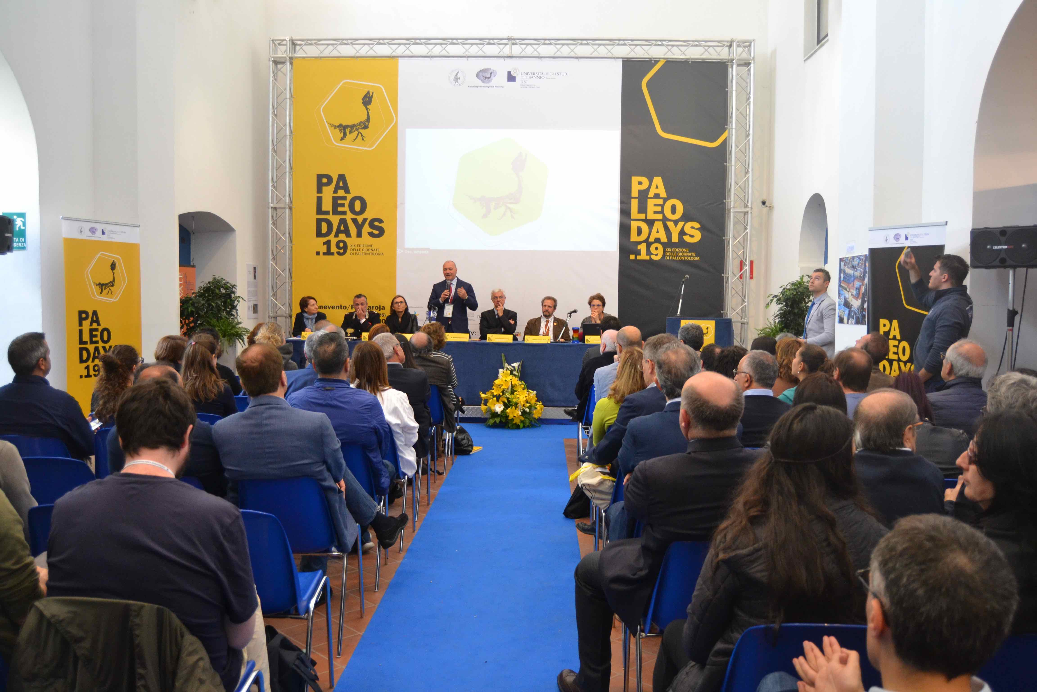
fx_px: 864
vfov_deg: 43.6
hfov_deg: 61.9
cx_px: 518
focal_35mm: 30
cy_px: 346
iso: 1000
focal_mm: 20
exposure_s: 1/60
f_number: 3.5
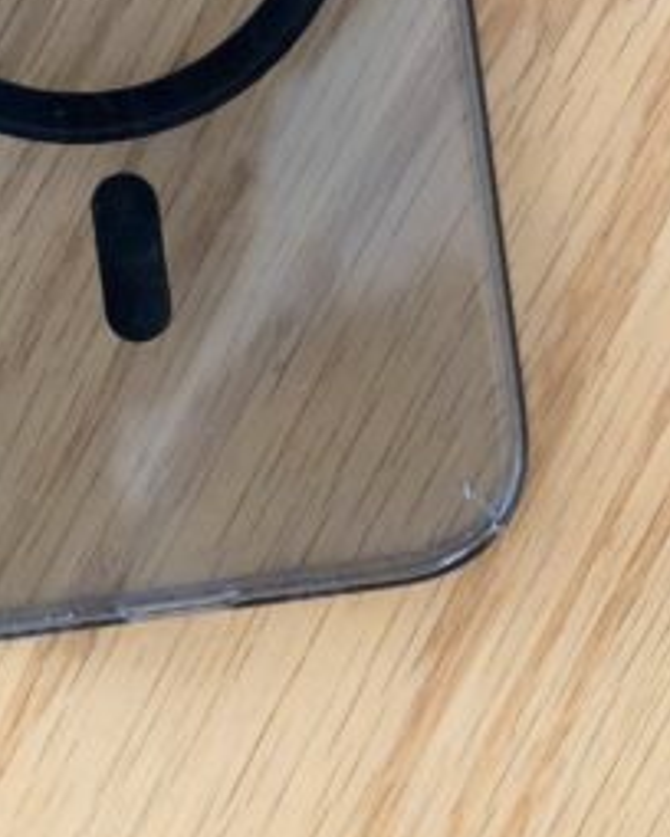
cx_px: 621
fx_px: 4905
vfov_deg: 9.6
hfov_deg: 7.8
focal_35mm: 198
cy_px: -218
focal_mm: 35
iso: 3200
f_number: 6.3
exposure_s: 1/60
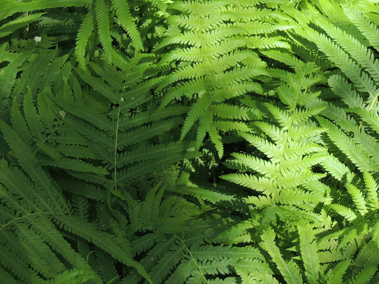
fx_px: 996
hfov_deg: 21.3
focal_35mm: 91
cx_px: 300
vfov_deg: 16.1
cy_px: 60
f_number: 3.7
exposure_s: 1/60
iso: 110
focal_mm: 9.8
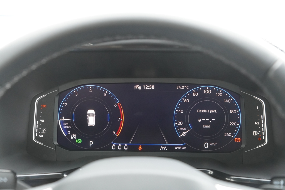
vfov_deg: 21.1
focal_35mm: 64
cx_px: 142
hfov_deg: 31.2
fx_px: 511
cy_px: 95
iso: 1600
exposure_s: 1/160
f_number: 3.5
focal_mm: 43
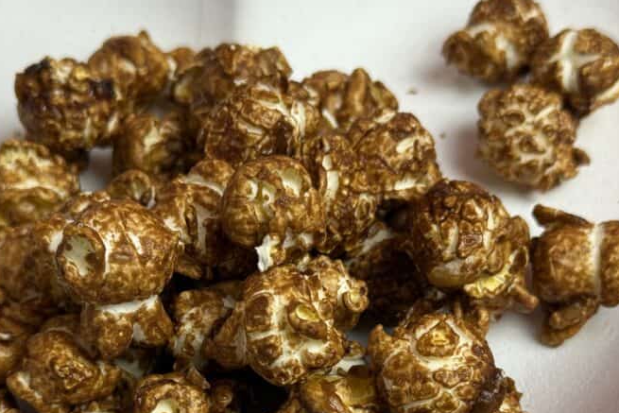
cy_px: 340
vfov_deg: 17.3
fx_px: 1341
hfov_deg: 26.0
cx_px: 277
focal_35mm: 78
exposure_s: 1/50
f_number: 1.78
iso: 64
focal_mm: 6.76
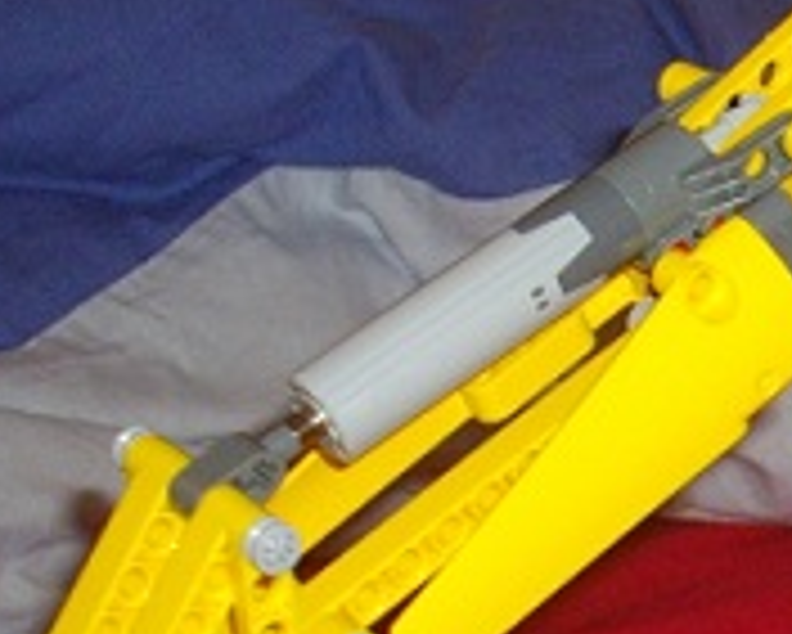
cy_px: 695
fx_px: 3119
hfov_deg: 13.7
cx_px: 1143
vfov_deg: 11.4
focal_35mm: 133
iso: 200
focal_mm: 6.2
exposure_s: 1/50
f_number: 2.8
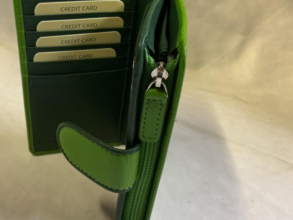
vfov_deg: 32.8
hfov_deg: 42.5
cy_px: 116
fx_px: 372
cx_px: 102
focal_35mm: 44
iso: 200
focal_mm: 3
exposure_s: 1/50
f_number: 1.8
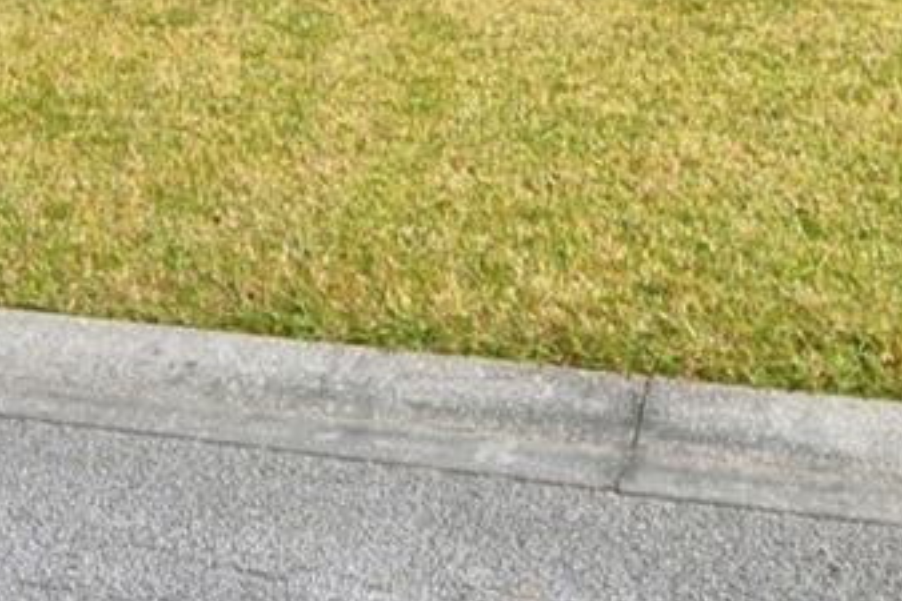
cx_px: 197
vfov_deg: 16.7
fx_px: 1778
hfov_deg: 28.0
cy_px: -401
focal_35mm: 71
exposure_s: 1/2000
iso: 100
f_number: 4.5
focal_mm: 10
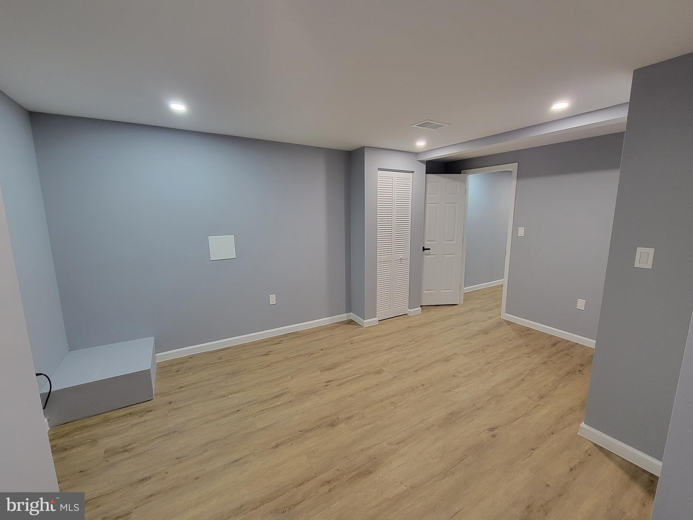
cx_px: 346
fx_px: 260
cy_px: 260
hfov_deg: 106.2
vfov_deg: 89.9
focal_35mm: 13
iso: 320
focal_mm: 2.2
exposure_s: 1/40
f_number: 2.2
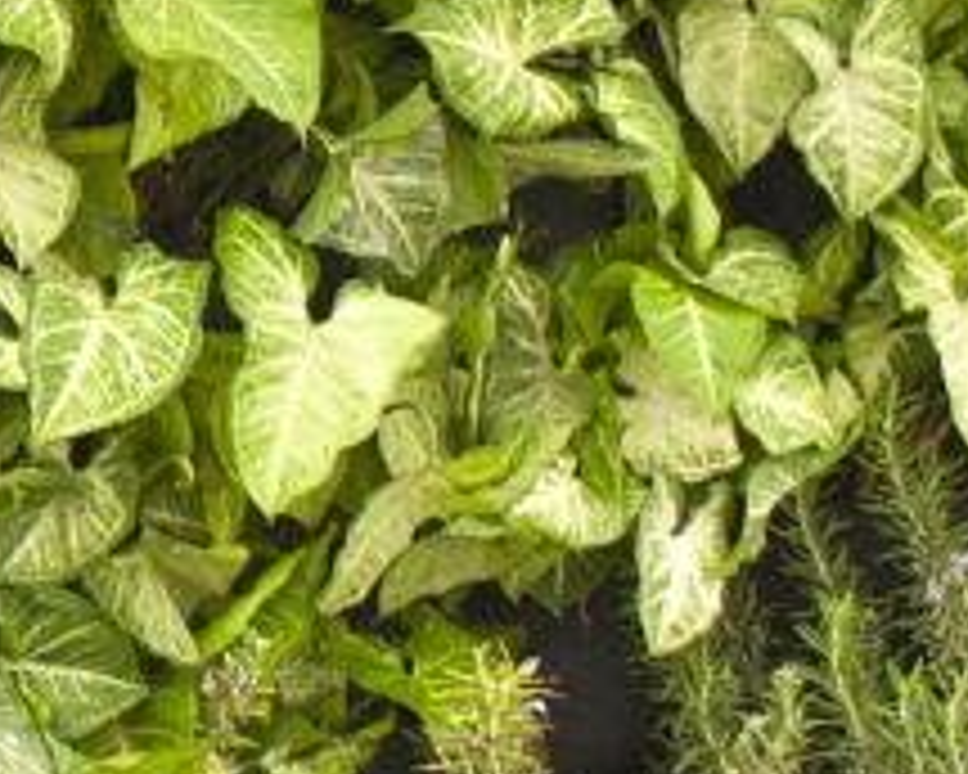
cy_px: -137
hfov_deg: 7.9
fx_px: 6733
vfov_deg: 6.5
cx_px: -887
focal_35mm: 235
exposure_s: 1/50
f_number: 5.6
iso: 200
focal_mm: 30
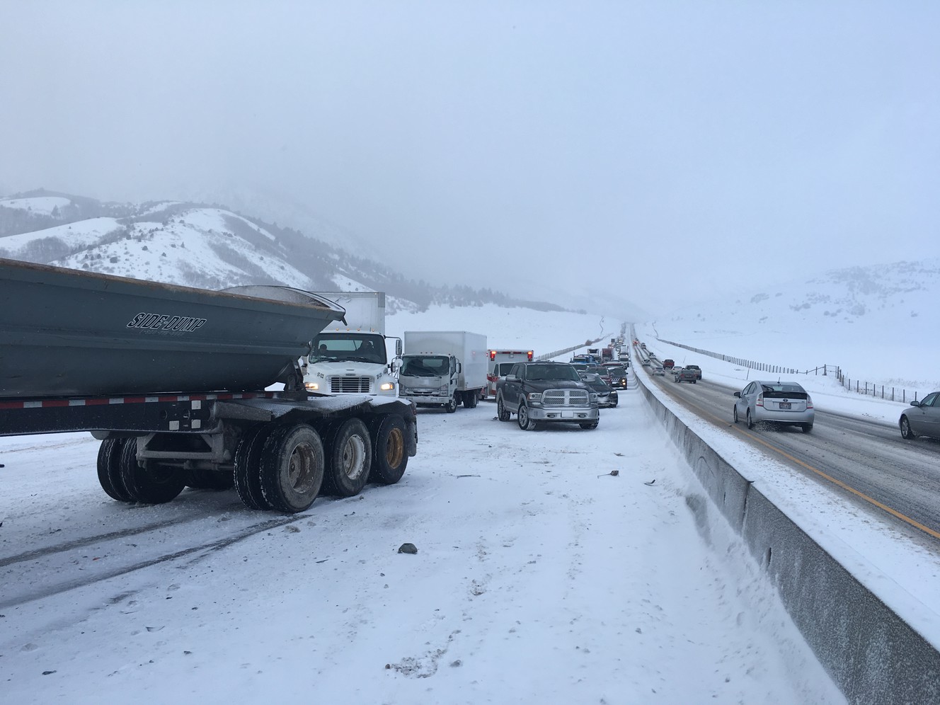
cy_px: 352
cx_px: 470
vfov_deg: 48.2
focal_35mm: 29
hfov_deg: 61.7
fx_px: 787
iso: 25
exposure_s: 1/718
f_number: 2.2
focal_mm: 4.15
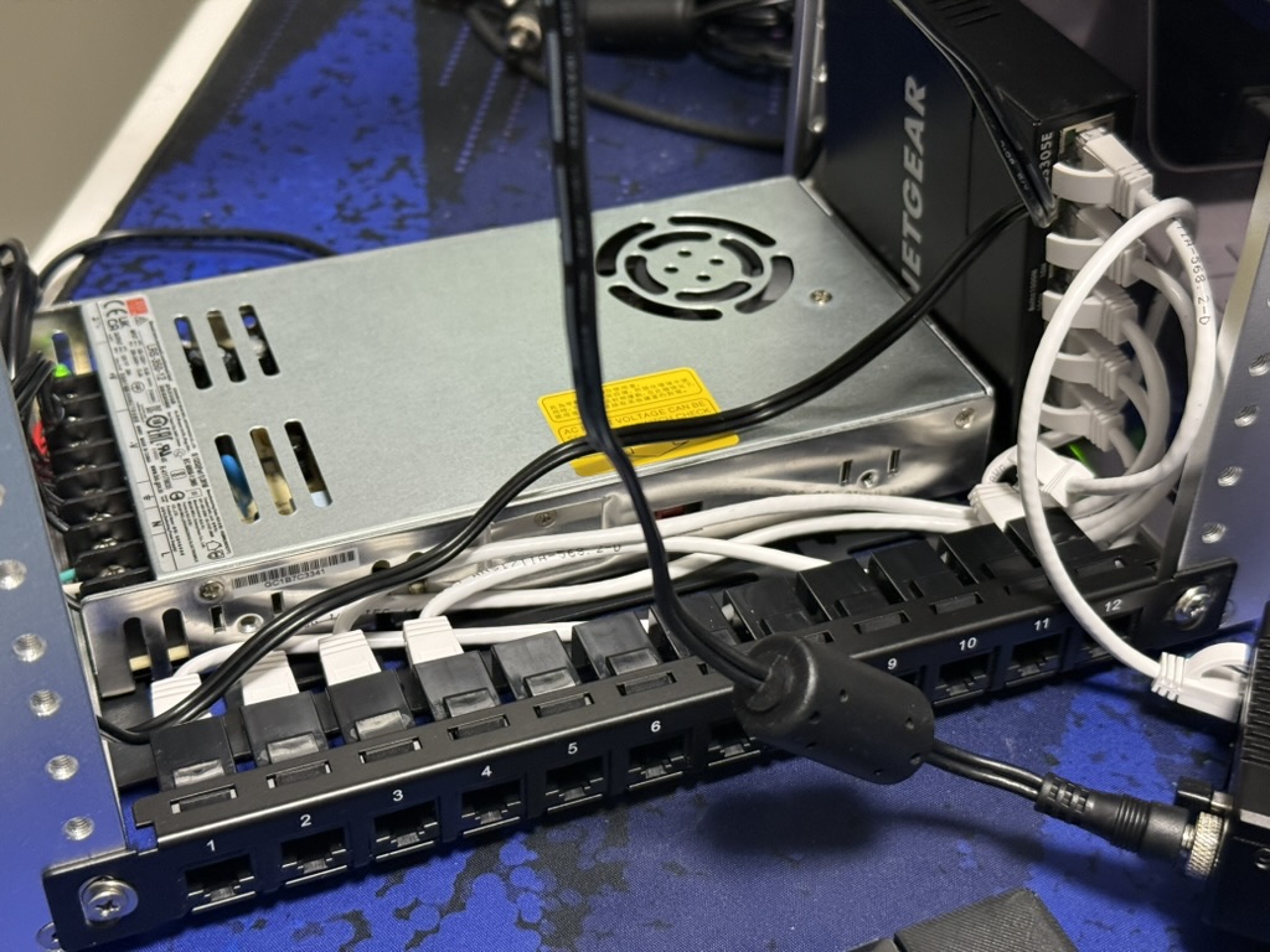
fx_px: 1761
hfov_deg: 39.7
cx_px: 635
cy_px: 476
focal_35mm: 48
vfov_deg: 30.3
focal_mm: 6.76
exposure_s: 1/60
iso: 250
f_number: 1.78
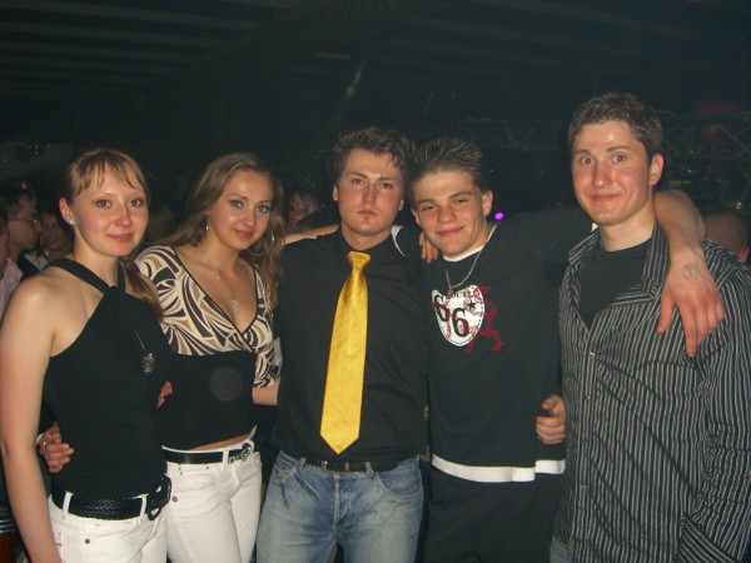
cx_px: 376
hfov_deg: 49.0
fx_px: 824
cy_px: 282
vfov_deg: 37.7
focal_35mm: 38
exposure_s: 1/60
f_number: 2.8
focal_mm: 7.9
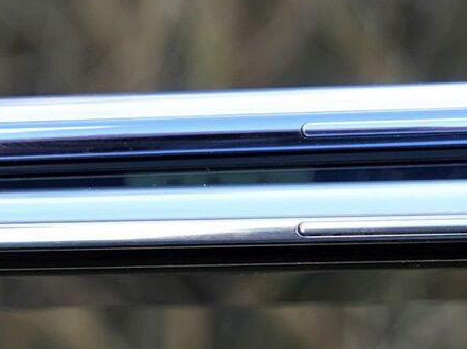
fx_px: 2372
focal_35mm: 176
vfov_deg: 8.4
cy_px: 191
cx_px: 164
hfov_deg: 11.2
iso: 640
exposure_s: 1/200
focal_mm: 42
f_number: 8
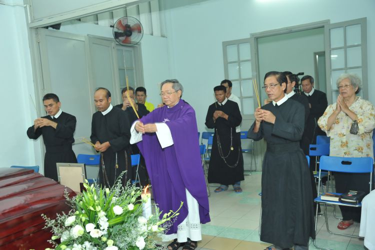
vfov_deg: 35.1
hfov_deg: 50.7
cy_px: 125
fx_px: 396
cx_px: 188
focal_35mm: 38
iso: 2000
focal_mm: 38
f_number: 5
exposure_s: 1/60
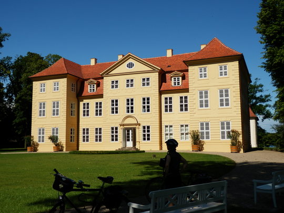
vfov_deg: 38.7
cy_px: 106
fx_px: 304
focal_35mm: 37
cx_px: 142
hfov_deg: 50.1
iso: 80
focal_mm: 6.6
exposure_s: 1/250
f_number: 10.1
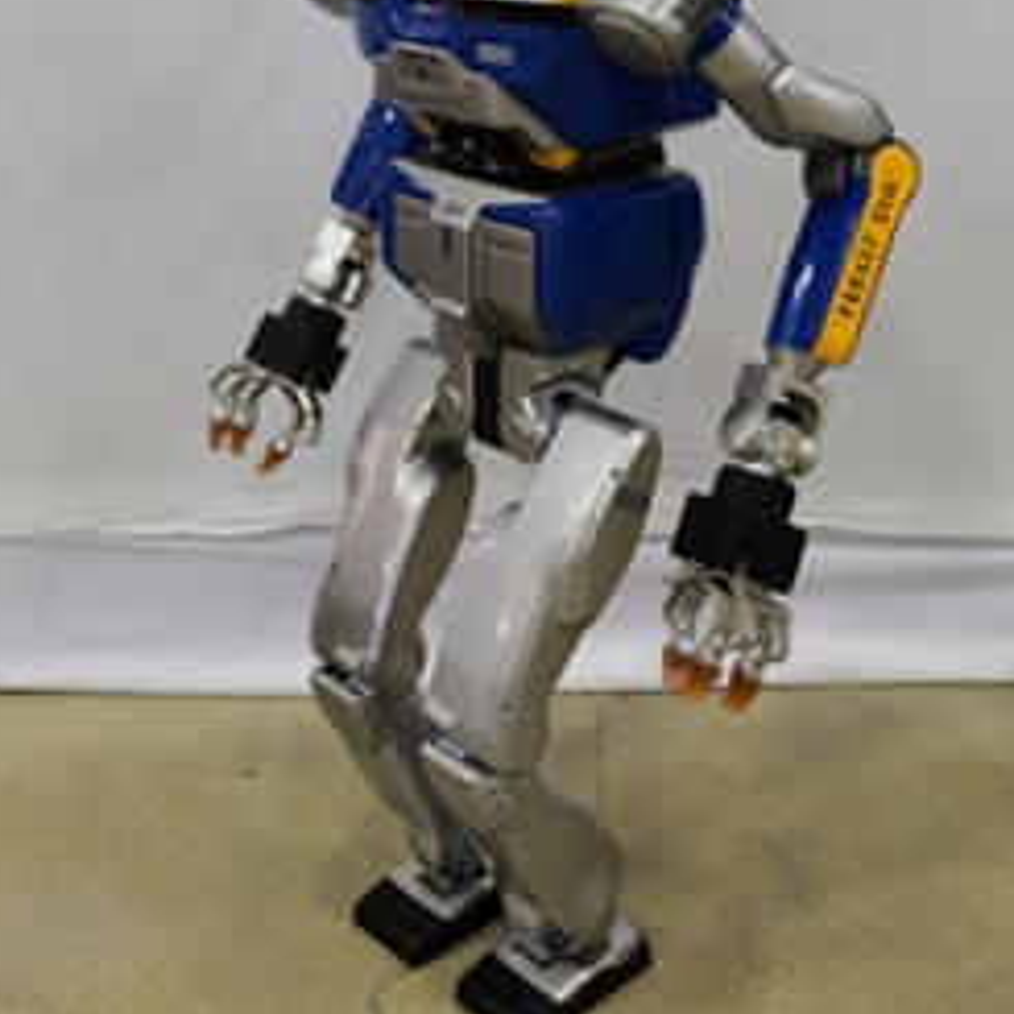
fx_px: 1690
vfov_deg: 32.8
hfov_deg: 33.4
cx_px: 480
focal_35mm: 51
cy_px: 273
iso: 640
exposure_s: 1/15
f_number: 6.3
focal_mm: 35
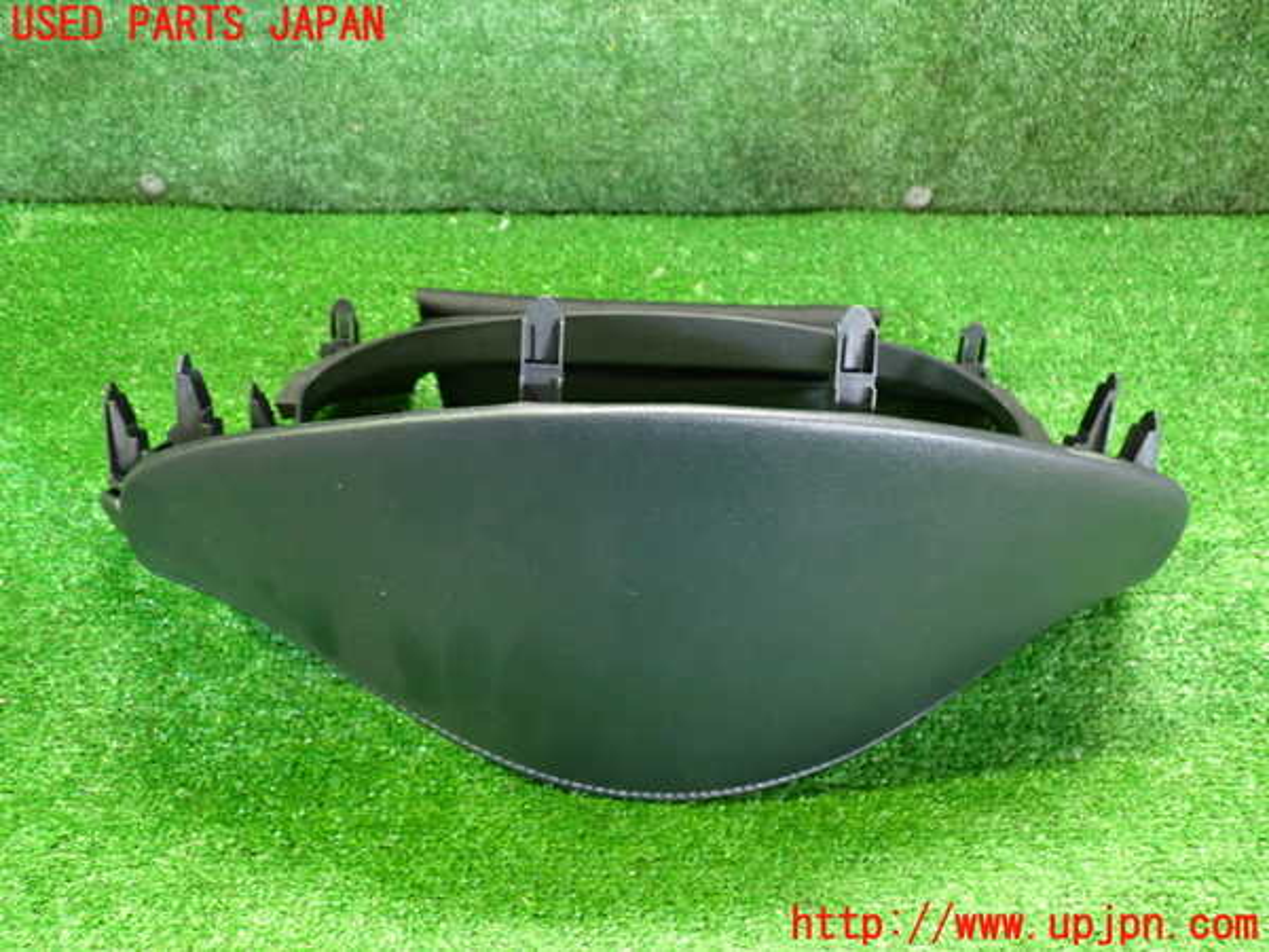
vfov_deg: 46.8
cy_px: 476
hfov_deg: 60.0
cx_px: 634
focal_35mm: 30
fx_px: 1100
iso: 800
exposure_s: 1/20
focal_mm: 5.4
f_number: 2.3
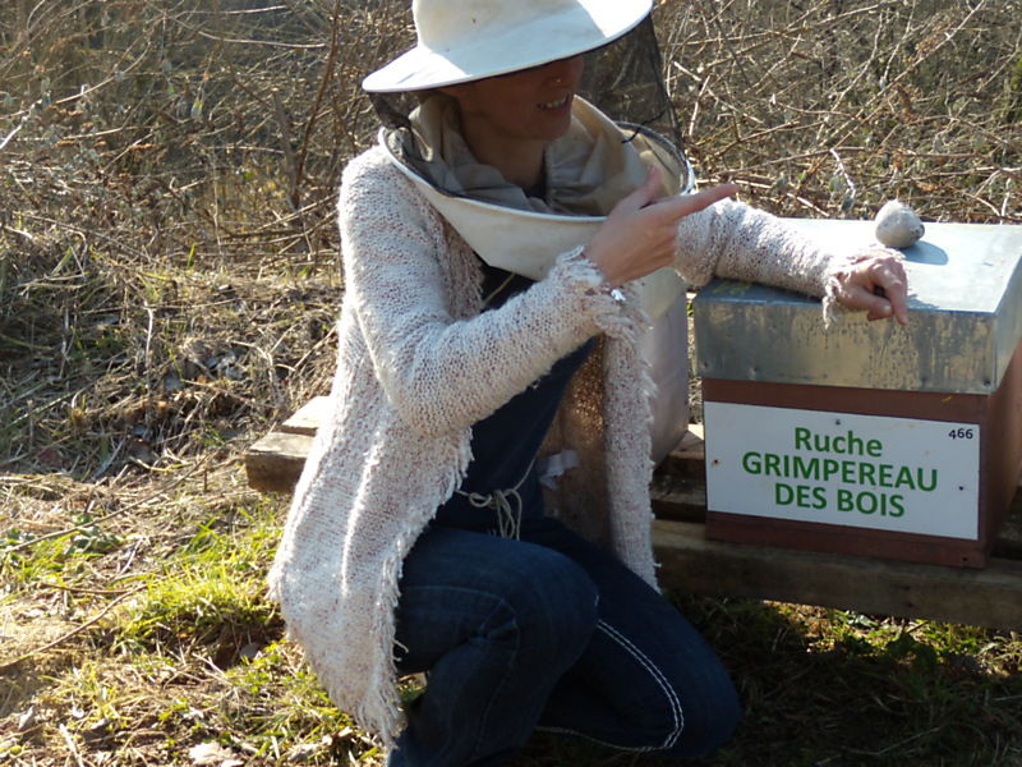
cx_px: 511
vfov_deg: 25.2
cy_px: 384
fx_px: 1712
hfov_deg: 33.2
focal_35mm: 58
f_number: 4
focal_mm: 10.4
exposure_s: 1/200
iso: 80
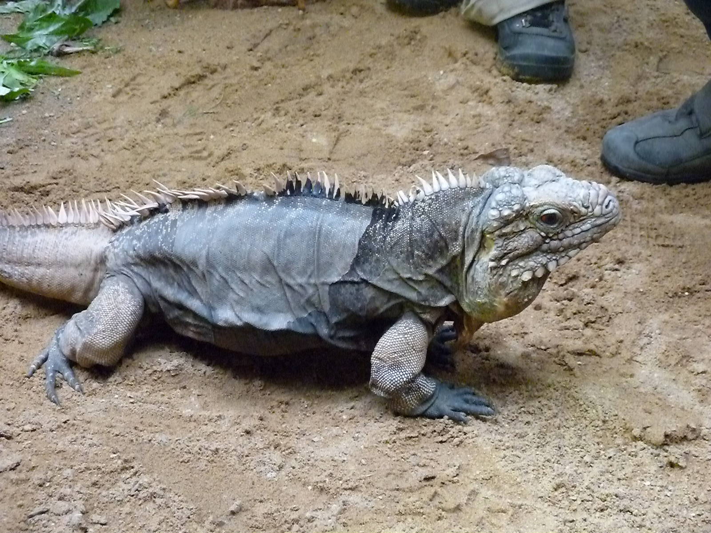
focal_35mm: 69
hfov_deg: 28.2
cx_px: 356
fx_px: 1417
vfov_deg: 21.3
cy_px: 266
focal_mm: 12.4
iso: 1600
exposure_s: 1/80
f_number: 3.3
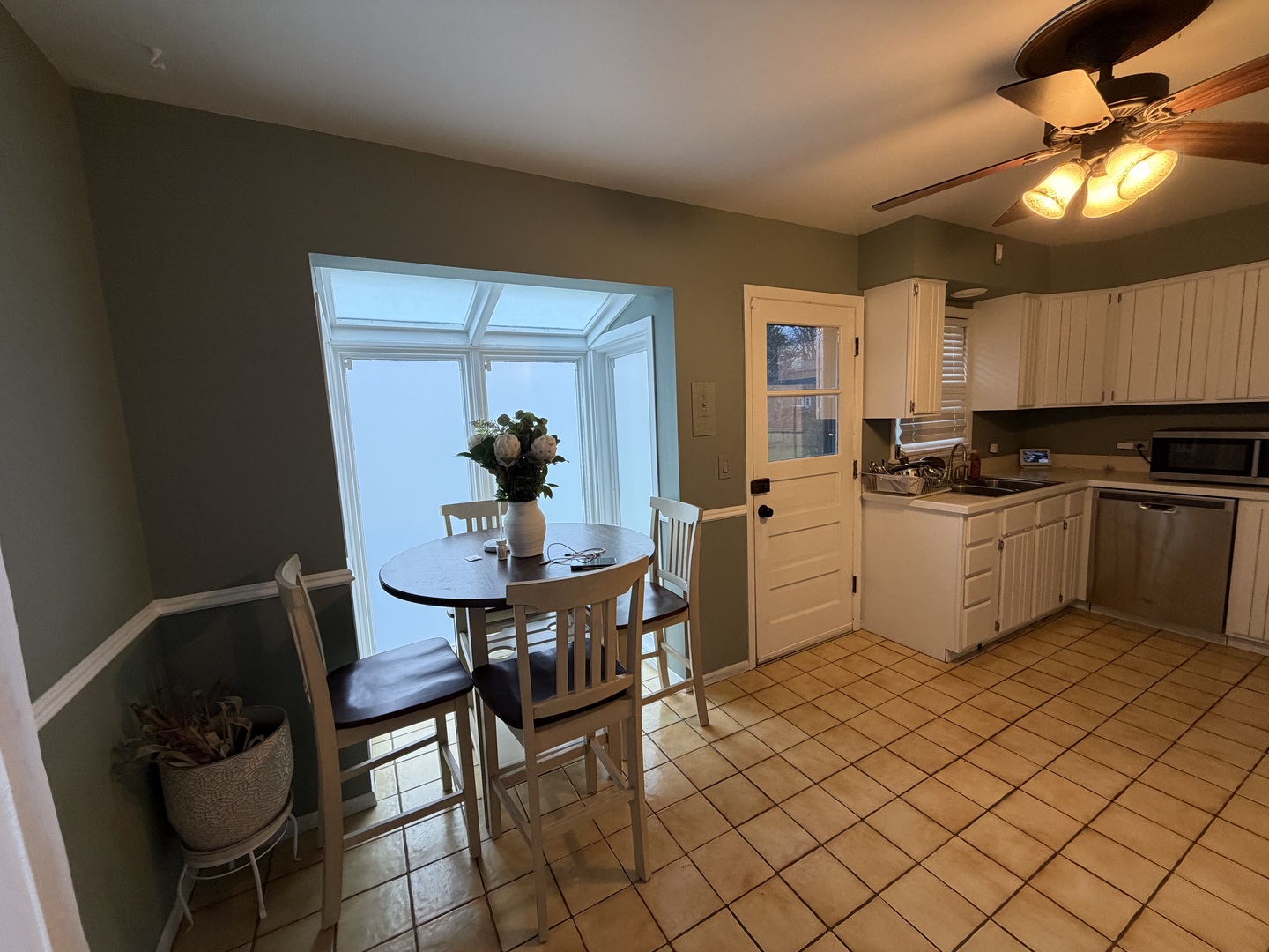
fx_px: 513
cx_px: 634
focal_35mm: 14
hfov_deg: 102.1
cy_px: 476
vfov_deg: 85.7
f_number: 2.2
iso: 250
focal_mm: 2.22
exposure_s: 1/60
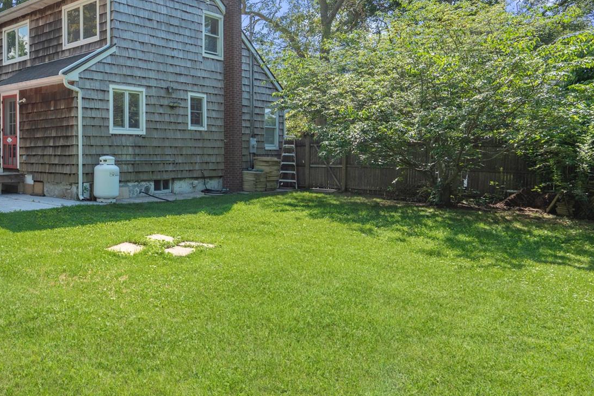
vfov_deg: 43.6
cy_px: 192
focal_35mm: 30
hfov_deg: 57.3
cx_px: 117
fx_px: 495
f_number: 5.6
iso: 64
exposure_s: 1/200
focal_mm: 16
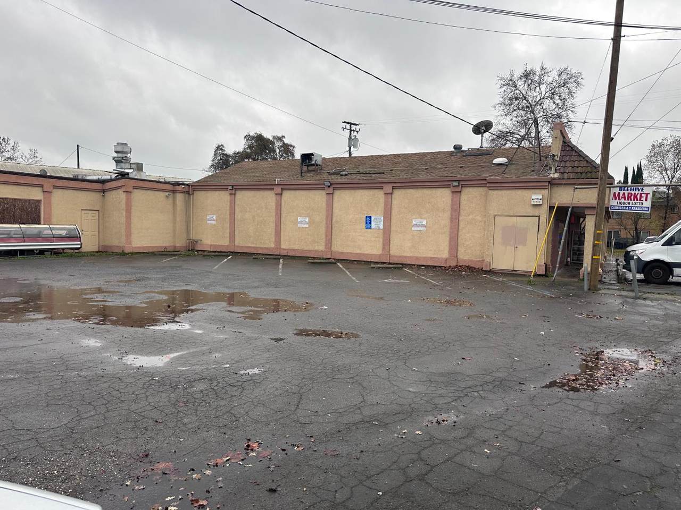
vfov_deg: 56.8
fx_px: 472
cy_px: 255
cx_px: 340
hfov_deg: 71.6
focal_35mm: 24
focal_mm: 6.86
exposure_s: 1/398
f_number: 1.78
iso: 80
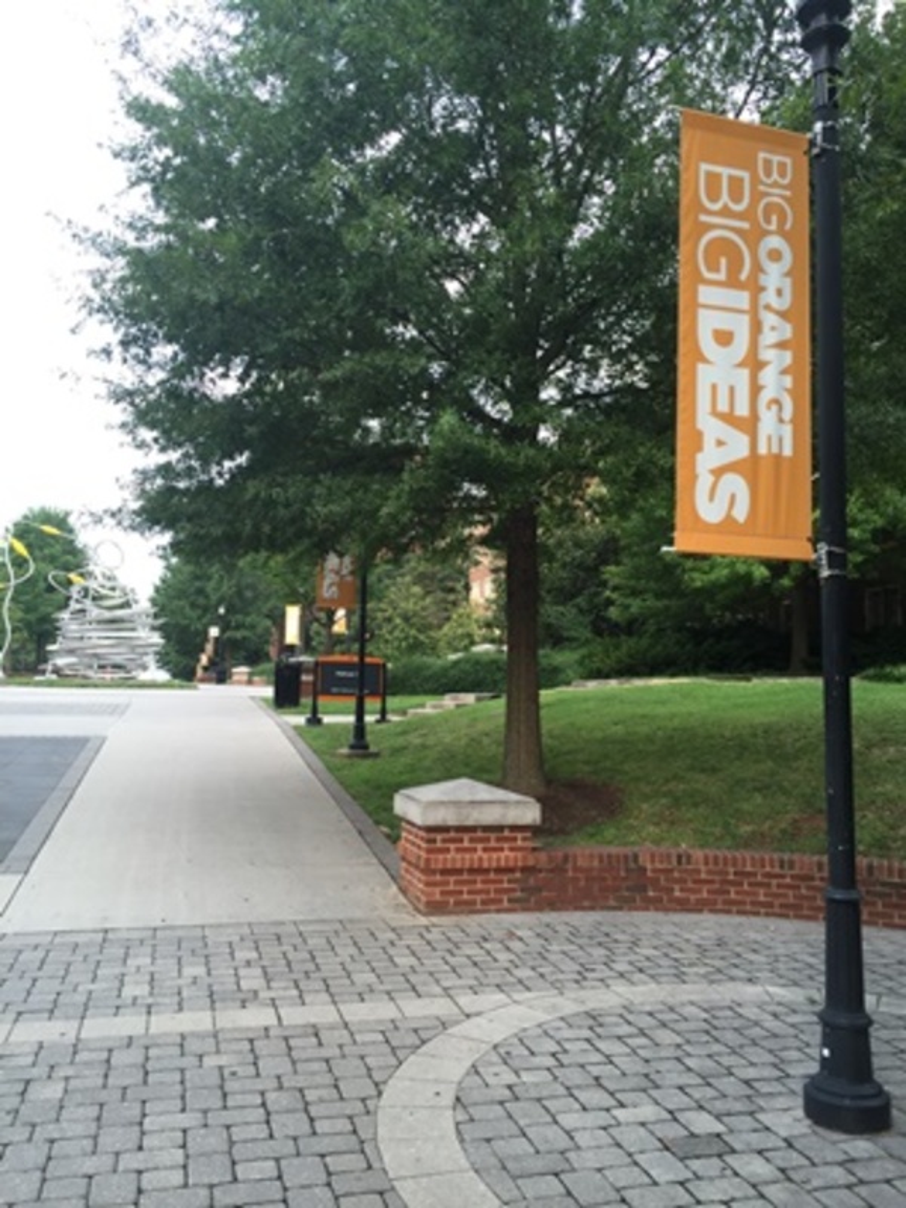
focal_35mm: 29
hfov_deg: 48.2
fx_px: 1012
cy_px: 604
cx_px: 453
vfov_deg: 61.7
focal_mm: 4.15
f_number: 2.2
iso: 32
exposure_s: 1/120
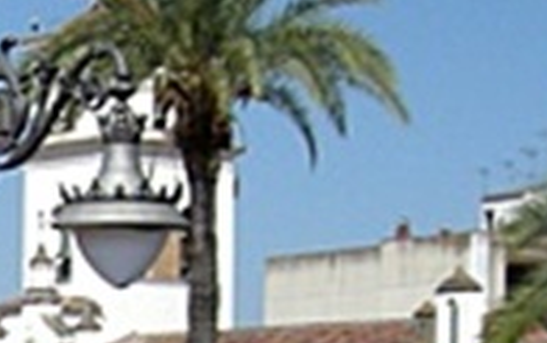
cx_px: -589
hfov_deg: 9.3
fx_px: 3134
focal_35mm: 210
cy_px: 696
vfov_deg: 6.1
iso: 50
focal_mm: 5.7
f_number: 5.7
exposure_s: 1/380
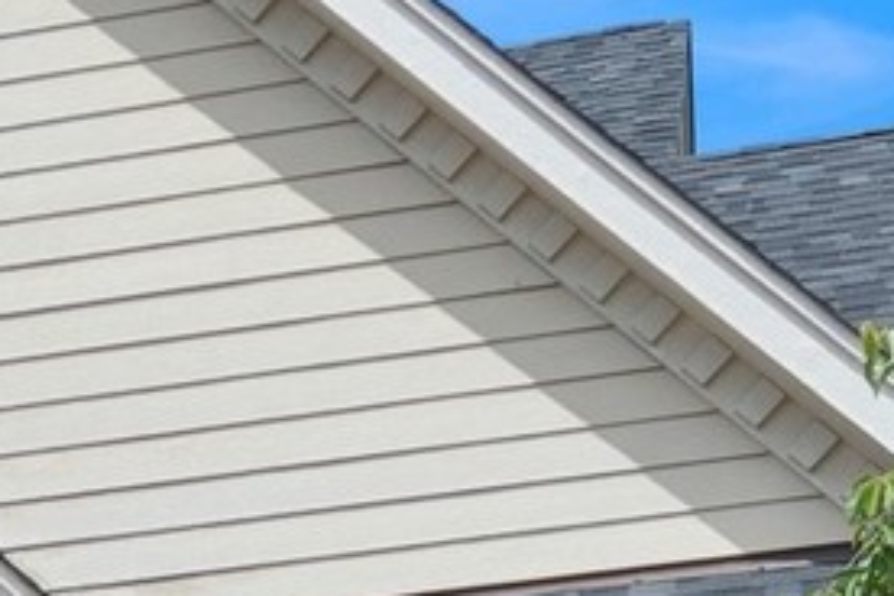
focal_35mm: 150
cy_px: 1121
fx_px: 3723
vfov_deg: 8.7
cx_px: -709
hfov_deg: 12.5
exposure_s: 1/640
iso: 250
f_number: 8
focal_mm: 17
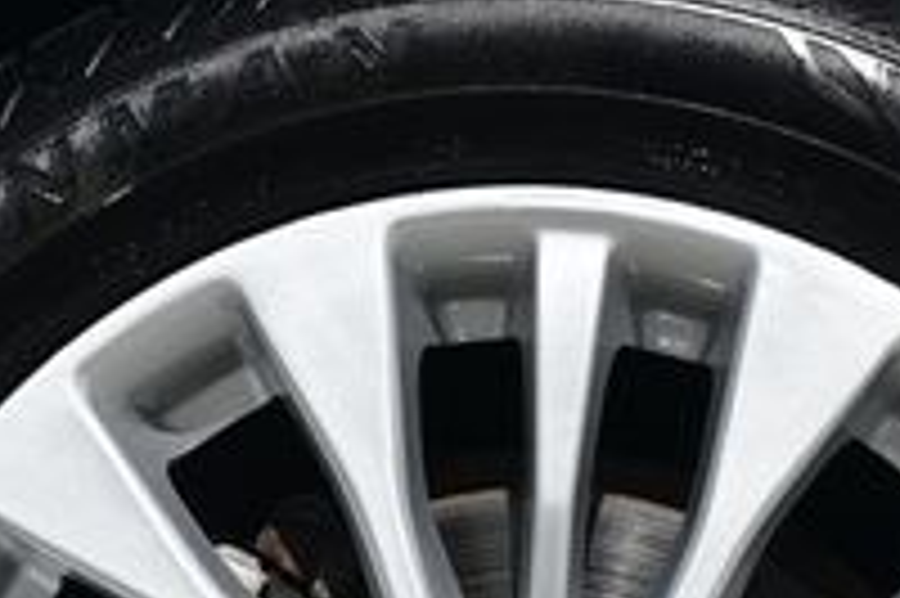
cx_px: 531
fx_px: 4072
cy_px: 841
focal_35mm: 163
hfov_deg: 12.6
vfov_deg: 8.3
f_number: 9
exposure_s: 1/320
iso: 100
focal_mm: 34
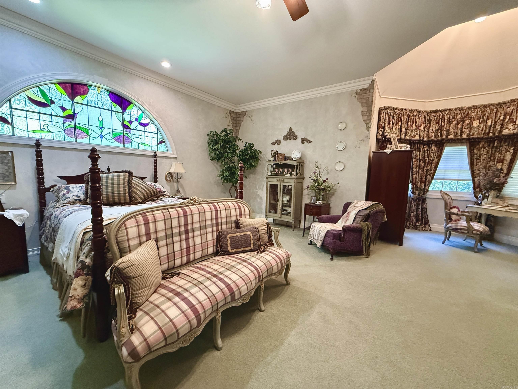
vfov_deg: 85.7
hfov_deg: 102.1
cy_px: 194
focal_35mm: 14
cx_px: 259
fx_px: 209
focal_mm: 2.22
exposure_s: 1/60
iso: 640
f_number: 2.2
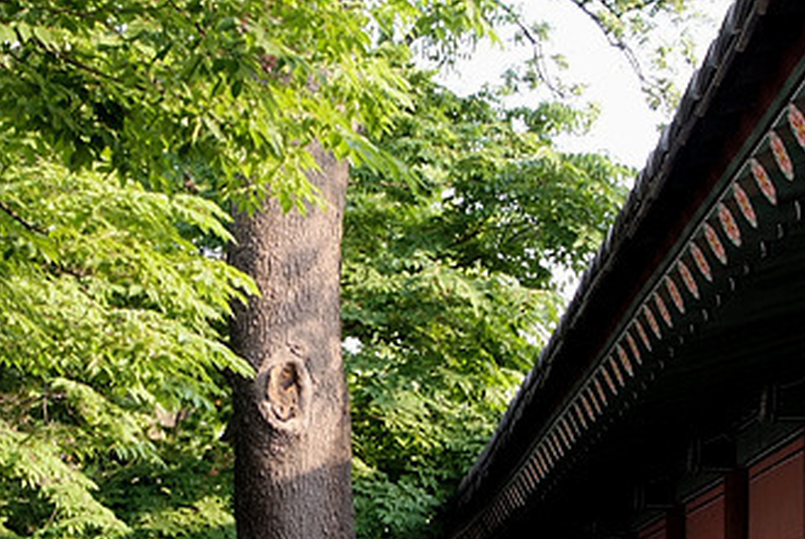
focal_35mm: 115
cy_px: 563
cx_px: 273
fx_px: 2575
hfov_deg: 17.7
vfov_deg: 11.8
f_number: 5.6
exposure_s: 1/20
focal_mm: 22
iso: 125
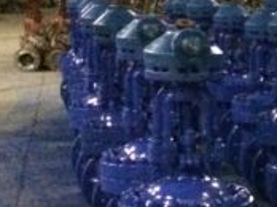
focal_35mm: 138
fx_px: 1103
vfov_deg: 10.7
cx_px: 578
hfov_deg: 12.4
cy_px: 167
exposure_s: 1/15
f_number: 2.2
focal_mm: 4.12
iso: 2500
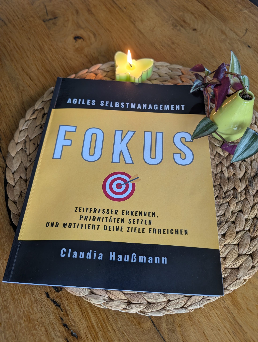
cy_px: 171
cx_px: 129
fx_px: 238
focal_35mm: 24
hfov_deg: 56.9
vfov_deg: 71.5
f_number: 1.68
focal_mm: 6.9
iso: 41
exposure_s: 1/23.8
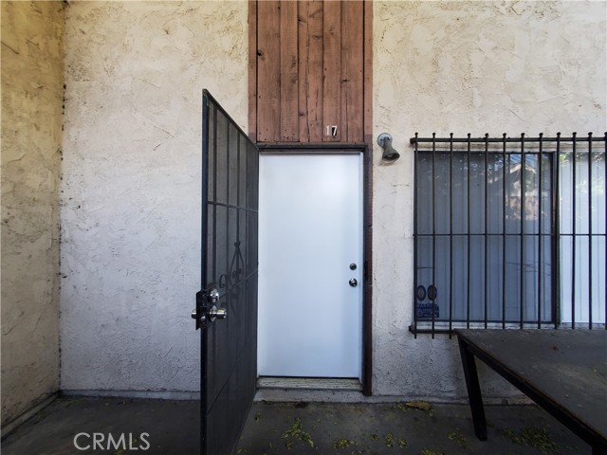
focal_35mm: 13
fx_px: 228
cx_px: 304
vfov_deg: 89.9
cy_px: 228
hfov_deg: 106.2
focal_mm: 1.8
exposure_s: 1/60
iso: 125
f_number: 2.2
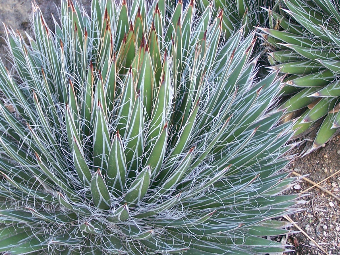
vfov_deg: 14.6
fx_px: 992
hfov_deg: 19.4
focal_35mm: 101
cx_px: 121
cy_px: 116
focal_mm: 9.8
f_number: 3.1
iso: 80
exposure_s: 1/50
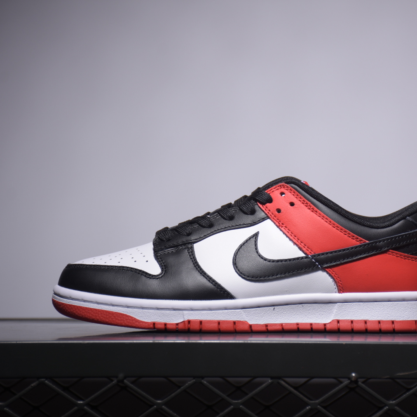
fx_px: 1731
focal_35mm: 127
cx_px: 262
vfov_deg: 13.7
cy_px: 209
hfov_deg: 13.7
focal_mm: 66
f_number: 5.6
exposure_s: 1/200
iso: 100
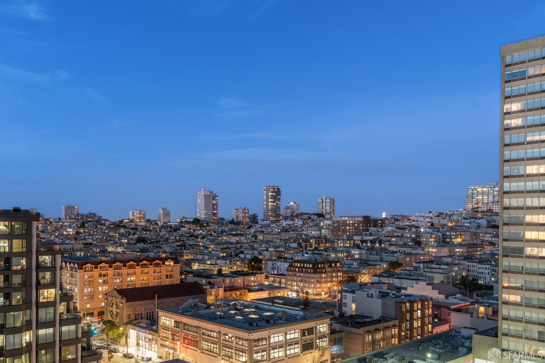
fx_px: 469
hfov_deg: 60.3
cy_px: 182
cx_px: 272
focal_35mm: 31
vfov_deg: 42.3
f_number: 8
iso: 400
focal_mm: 31
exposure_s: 3.2
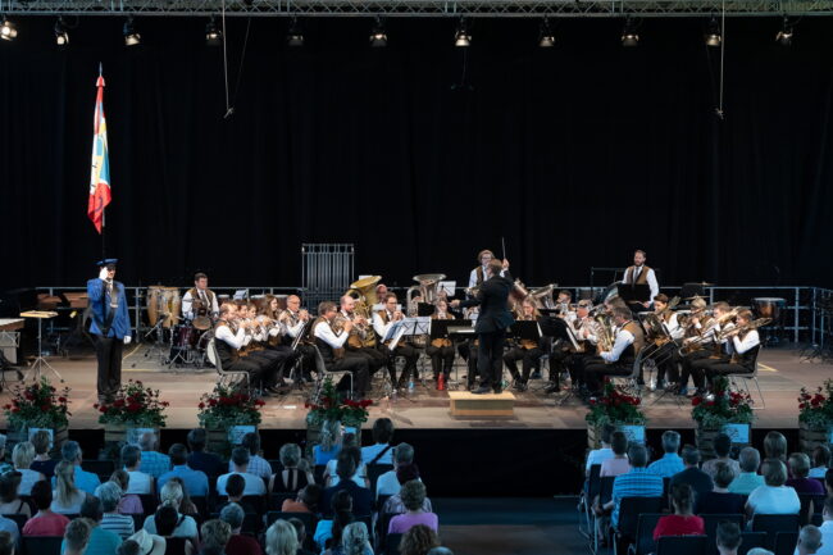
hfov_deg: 28.9
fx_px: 1619
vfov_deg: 19.4
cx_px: 416
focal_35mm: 70
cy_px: 278
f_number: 8
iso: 4000
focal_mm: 70
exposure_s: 1/125
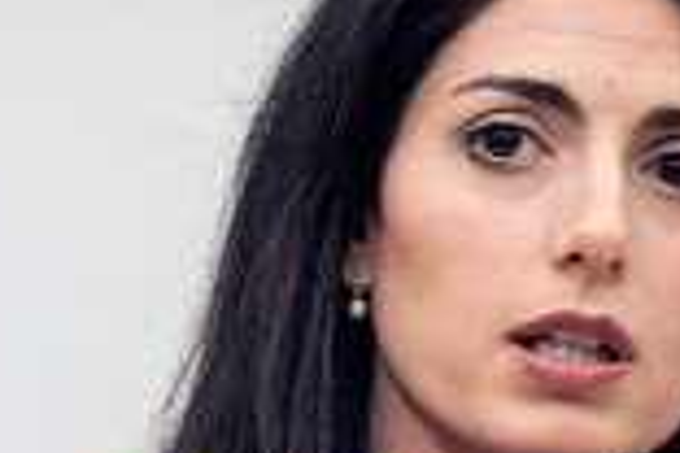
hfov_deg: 4.5
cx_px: 612
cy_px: 479
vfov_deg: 3.0
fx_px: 8688
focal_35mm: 460
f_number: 5.6
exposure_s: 1/60
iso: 2000
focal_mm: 120
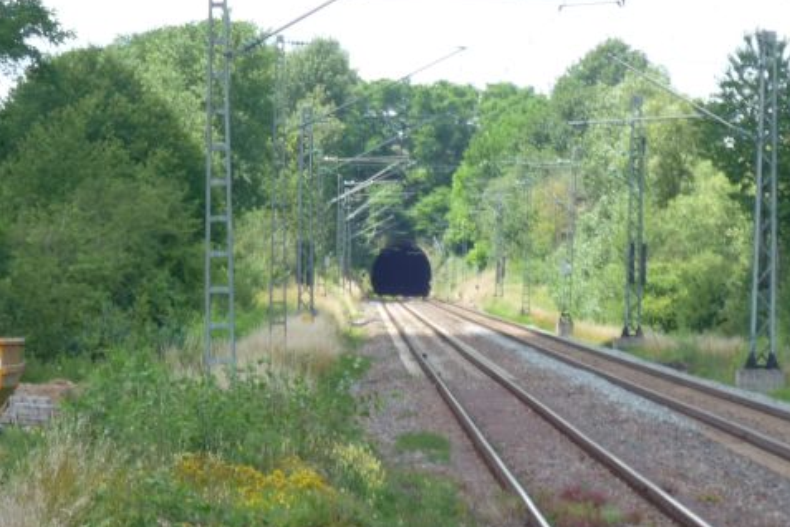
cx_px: 396
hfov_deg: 7.7
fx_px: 5859
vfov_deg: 5.1
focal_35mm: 267
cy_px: 237
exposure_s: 1/125
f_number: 5.9
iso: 100
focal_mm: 26
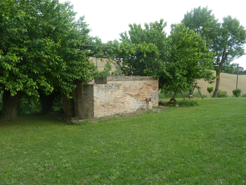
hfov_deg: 69.4
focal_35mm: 25
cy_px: 92
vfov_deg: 54.9
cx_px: 123
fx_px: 178
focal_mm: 4.1
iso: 80
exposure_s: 1/125
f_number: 4
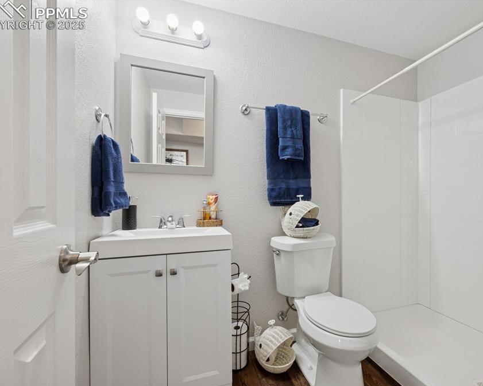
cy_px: 193
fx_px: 229
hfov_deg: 92.8
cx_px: 266
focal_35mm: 16
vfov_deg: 80.4
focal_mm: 14
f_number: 11
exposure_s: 1/1.25
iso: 100
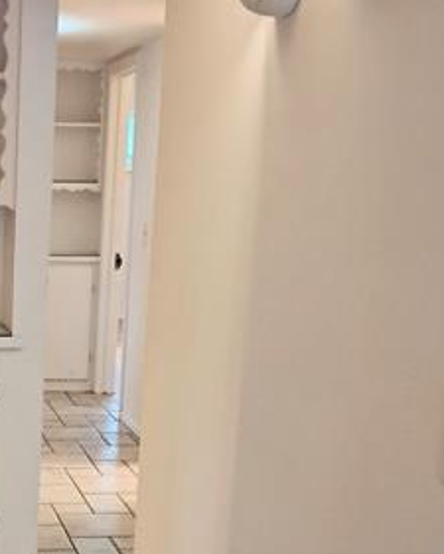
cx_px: 6
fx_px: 1182
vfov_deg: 25.5
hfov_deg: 20.6
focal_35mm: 72
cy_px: 505
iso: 400
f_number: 1.8
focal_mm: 4
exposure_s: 1/30
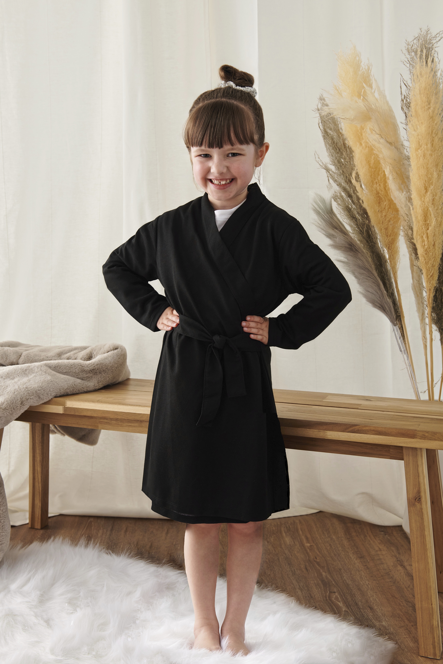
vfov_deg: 46.4
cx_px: 222
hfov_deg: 31.9
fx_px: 775
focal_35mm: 42
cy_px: 332
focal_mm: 42
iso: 400
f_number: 7.1
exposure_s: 1/200
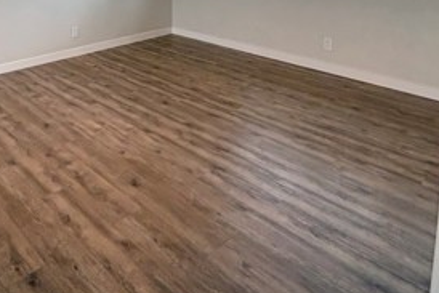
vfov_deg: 34.3
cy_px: -19
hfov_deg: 53.7
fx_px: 415
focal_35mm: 34
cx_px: 120
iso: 125
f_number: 2.2
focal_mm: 2.22
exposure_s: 1/120
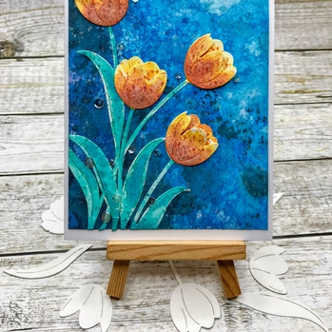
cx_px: 166
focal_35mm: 34
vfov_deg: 47.8
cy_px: 115
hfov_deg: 48.5
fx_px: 369
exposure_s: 1/402
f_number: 1.8
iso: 20
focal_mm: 3.99
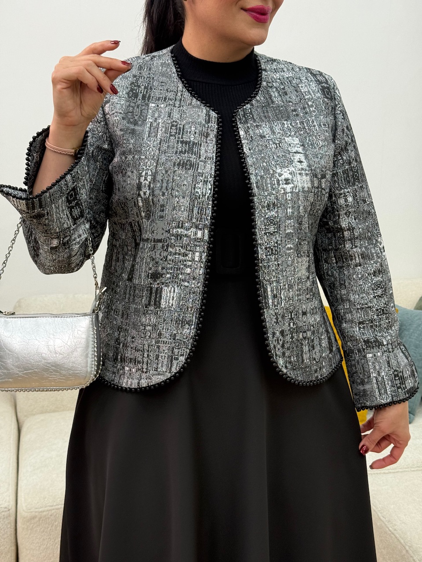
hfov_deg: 30.3
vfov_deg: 39.7
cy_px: 281
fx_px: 780
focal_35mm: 48
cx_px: 211
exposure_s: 1/447
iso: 80
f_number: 1.78
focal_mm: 6.76
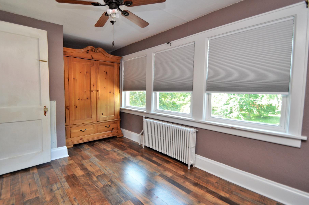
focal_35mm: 17
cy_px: 102
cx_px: 139
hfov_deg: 93.1
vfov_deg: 70.2
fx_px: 146
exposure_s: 1/60
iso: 560
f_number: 4
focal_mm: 10
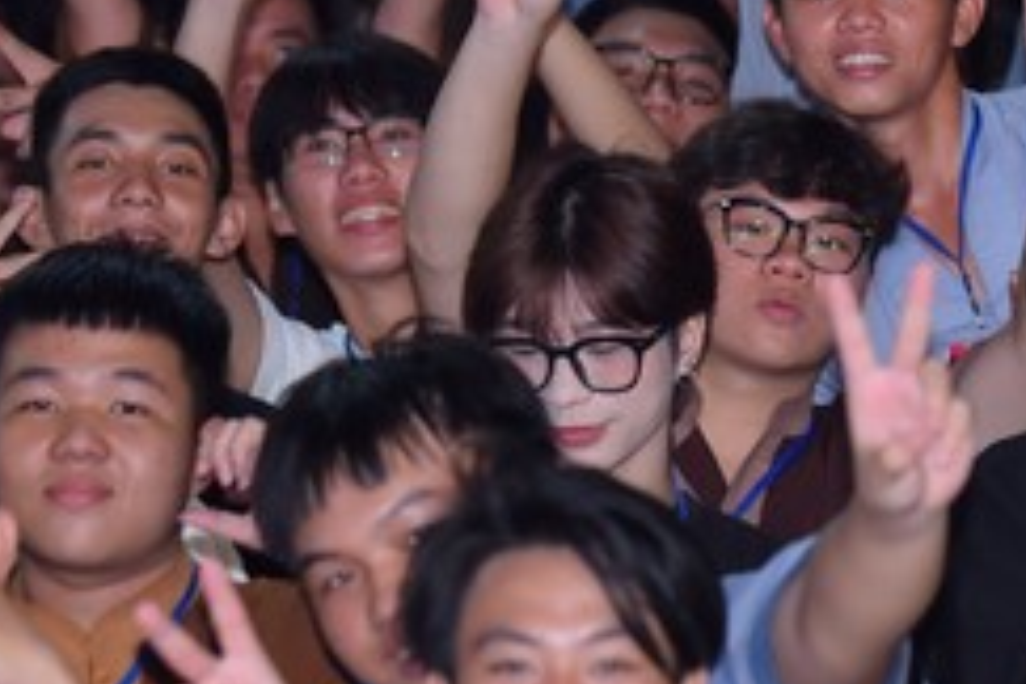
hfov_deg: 7.5
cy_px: 420
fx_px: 7780
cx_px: 1005
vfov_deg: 5.0
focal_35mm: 273
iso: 500
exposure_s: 1/125
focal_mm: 102
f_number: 2.8
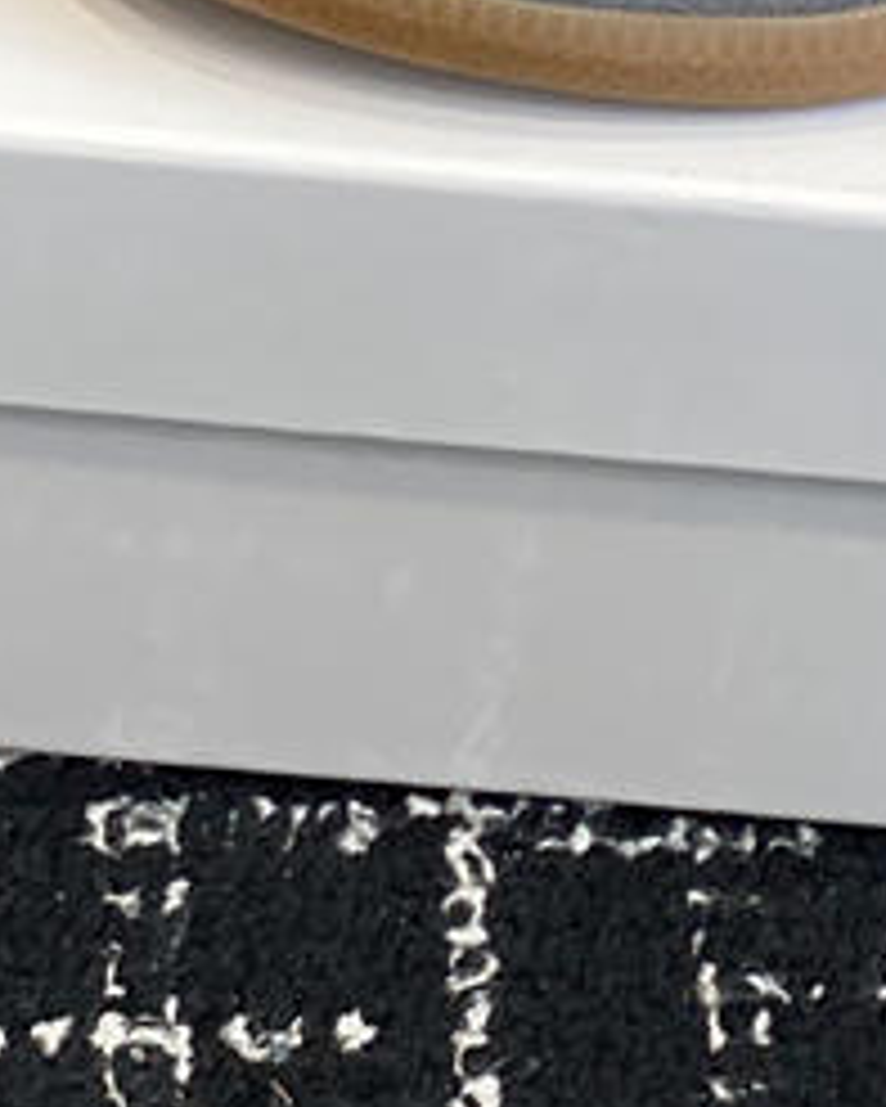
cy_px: -806
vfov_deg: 10.2
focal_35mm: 179
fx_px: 5864
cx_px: 576
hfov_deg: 8.6
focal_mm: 6
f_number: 2
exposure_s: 1/122
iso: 80
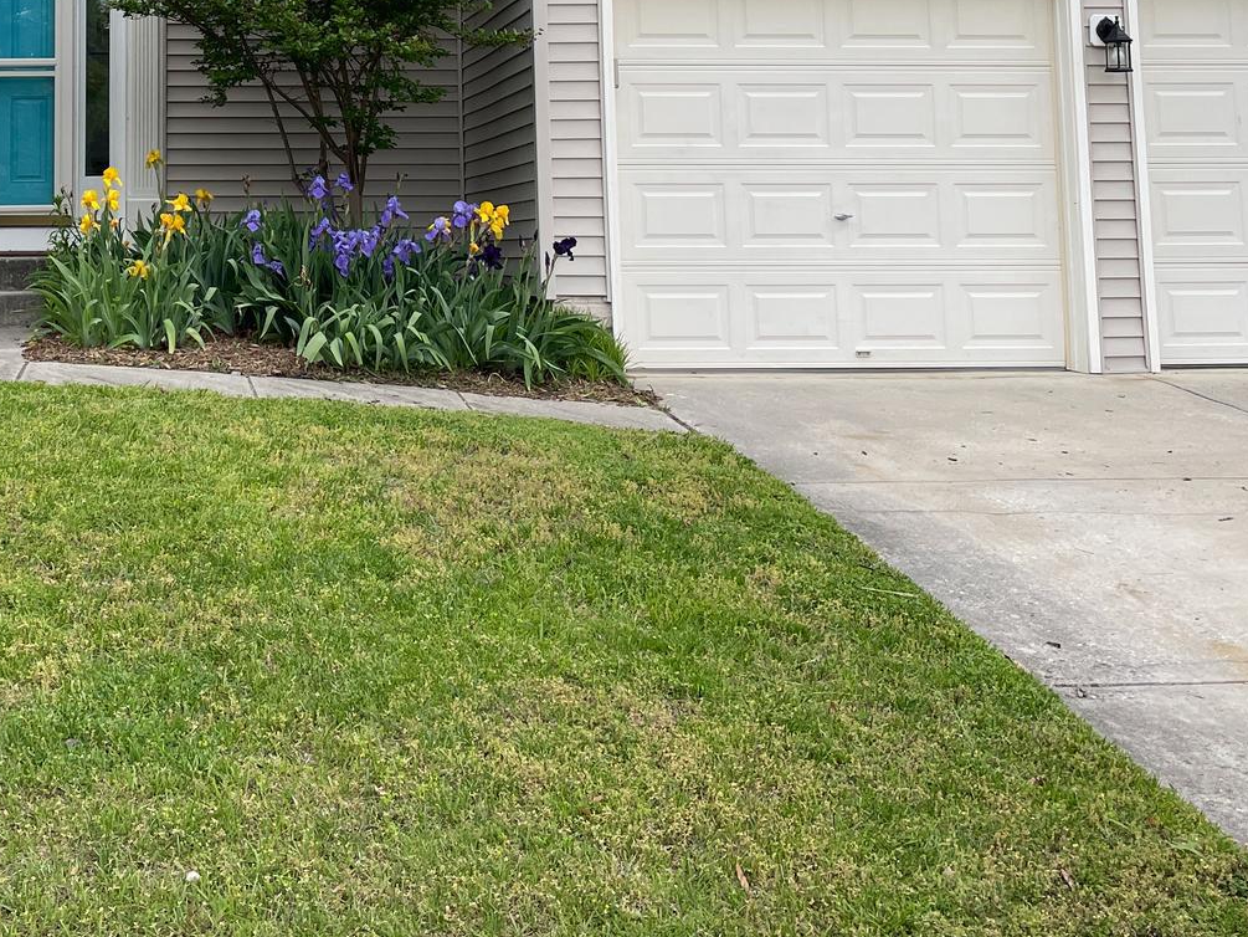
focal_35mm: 53
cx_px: 299
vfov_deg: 26.3
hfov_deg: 35.3
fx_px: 1911
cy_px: 42
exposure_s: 1/471
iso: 32
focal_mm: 4.2
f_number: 1.6
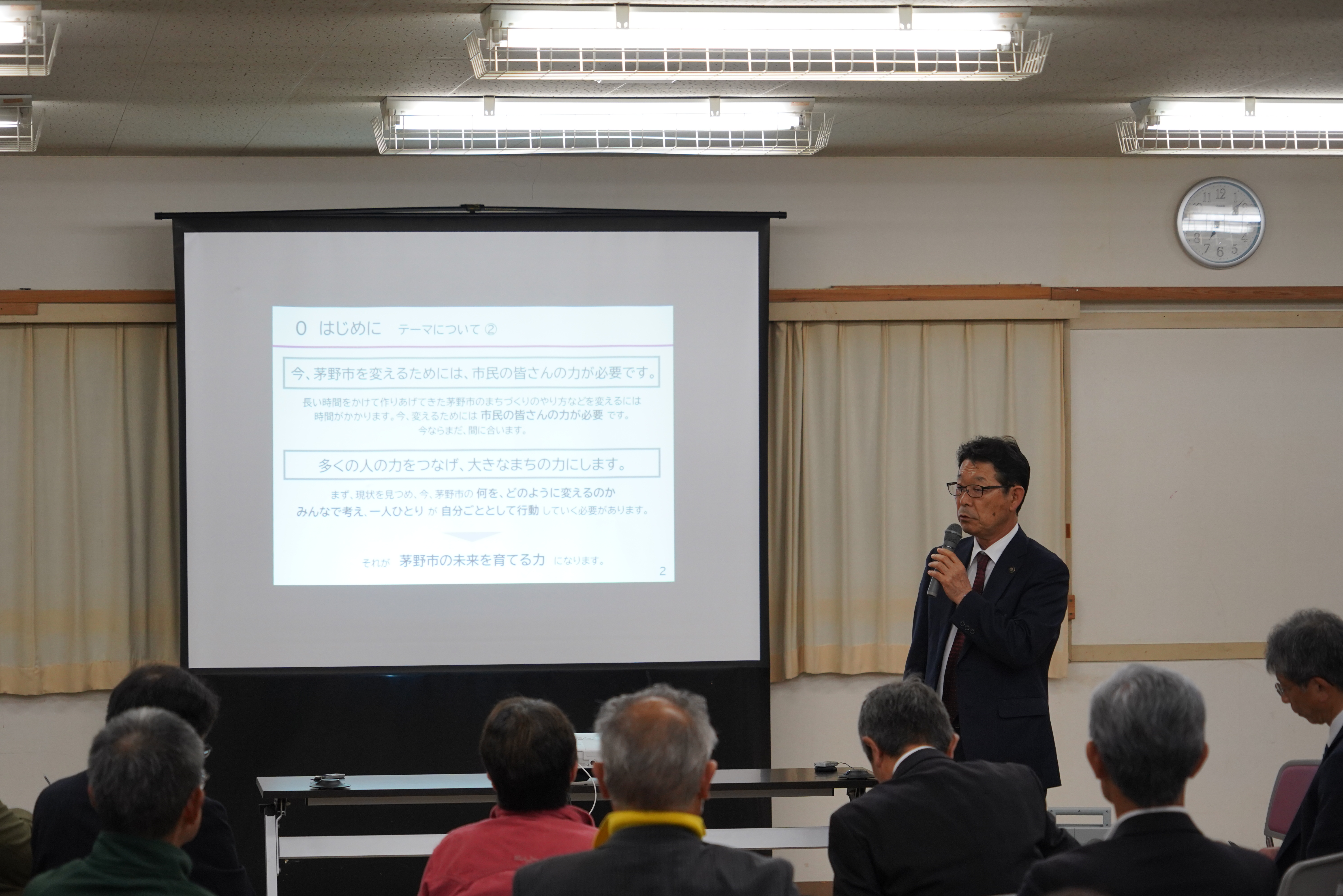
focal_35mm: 110
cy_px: 448
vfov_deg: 12.5
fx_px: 4103
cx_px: 672
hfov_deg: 18.6
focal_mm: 110
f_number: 6.3
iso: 1600
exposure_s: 1/125
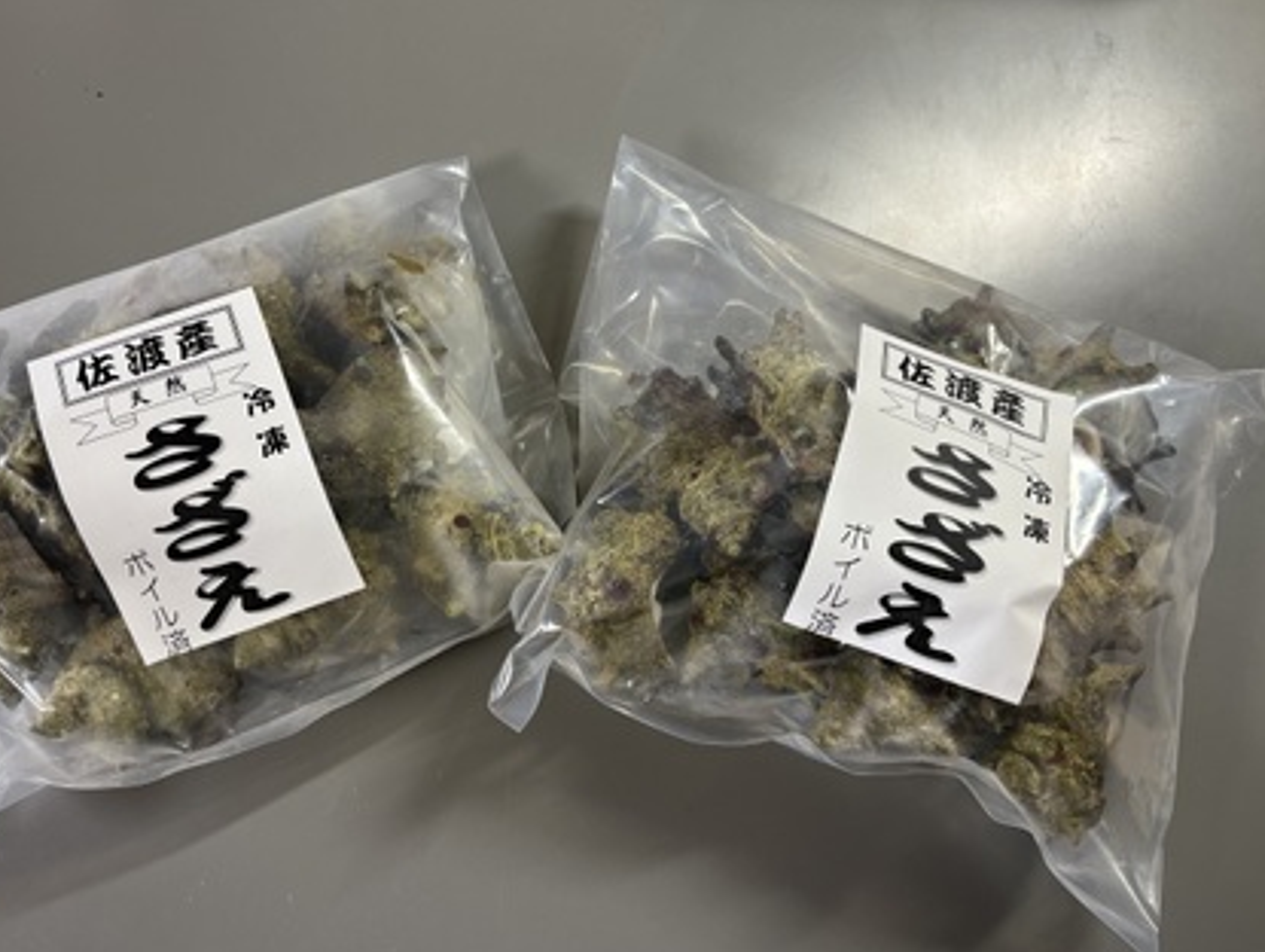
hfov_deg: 59.7
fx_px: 1097
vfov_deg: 46.9
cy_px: 482
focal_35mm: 30
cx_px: 541
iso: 80
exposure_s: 1/60
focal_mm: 5.96
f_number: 1.6
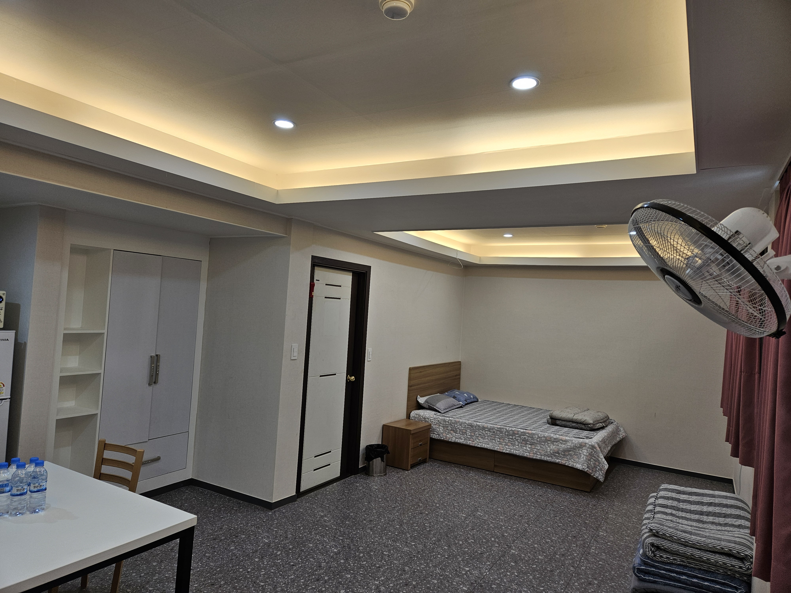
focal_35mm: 23
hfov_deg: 73.9
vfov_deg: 58.9
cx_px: 396
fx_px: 526
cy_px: 296
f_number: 1.8
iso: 40
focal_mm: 5.4
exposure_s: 1/120
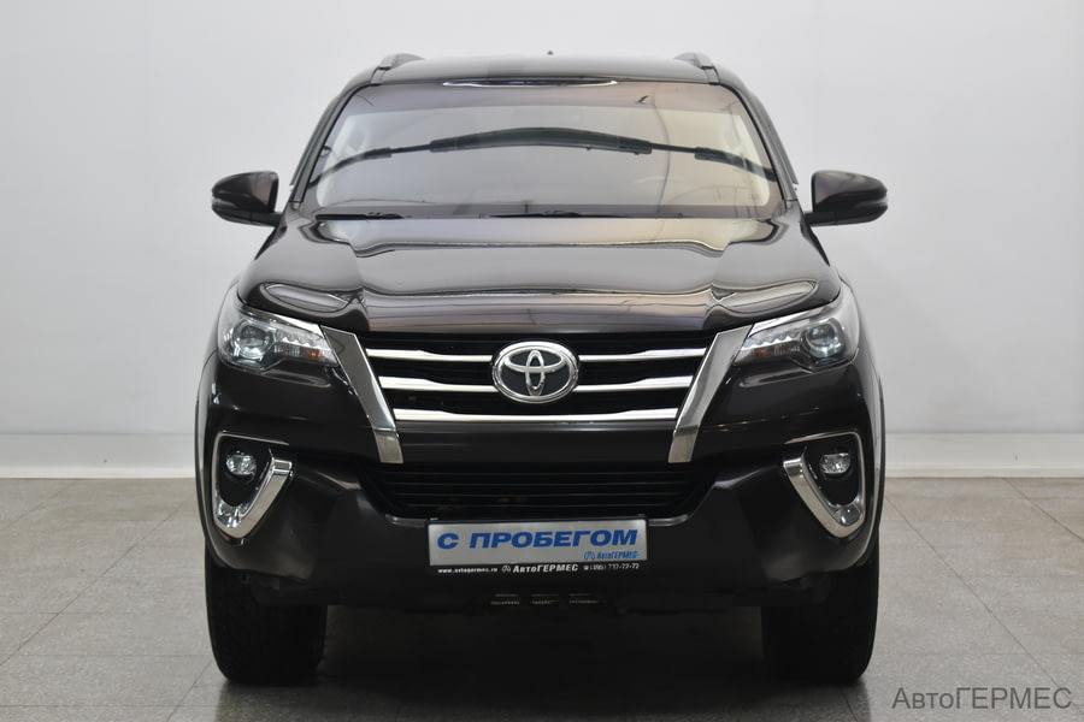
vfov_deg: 18.9
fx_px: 2168
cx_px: 542
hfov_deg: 28.1
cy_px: 361
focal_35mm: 72
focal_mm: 48
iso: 800
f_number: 6.3
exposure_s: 1/50
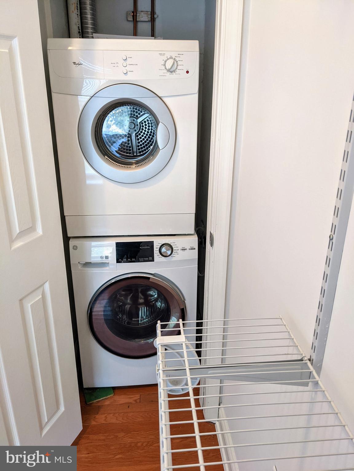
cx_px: 177
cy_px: 236
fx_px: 368
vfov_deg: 65.3
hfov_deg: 51.4
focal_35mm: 27
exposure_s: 1/24
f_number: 1.73
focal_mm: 4.38
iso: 270
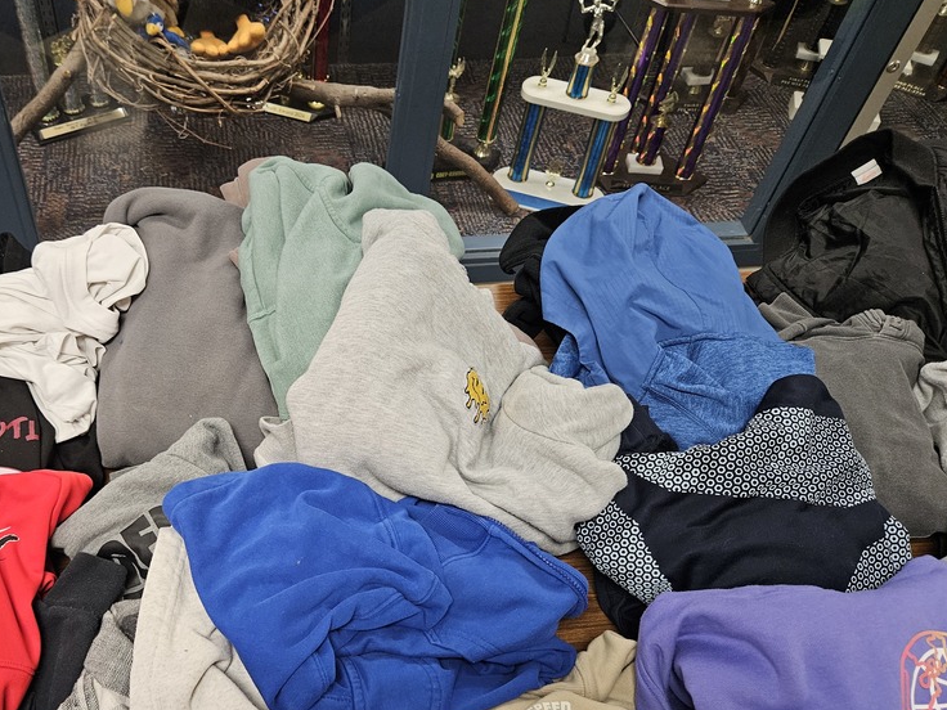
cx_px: 300
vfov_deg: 43.5
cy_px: 475
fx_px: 875
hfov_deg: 55.4
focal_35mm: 32
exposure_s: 1/120
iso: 400
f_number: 1.8
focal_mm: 5.4
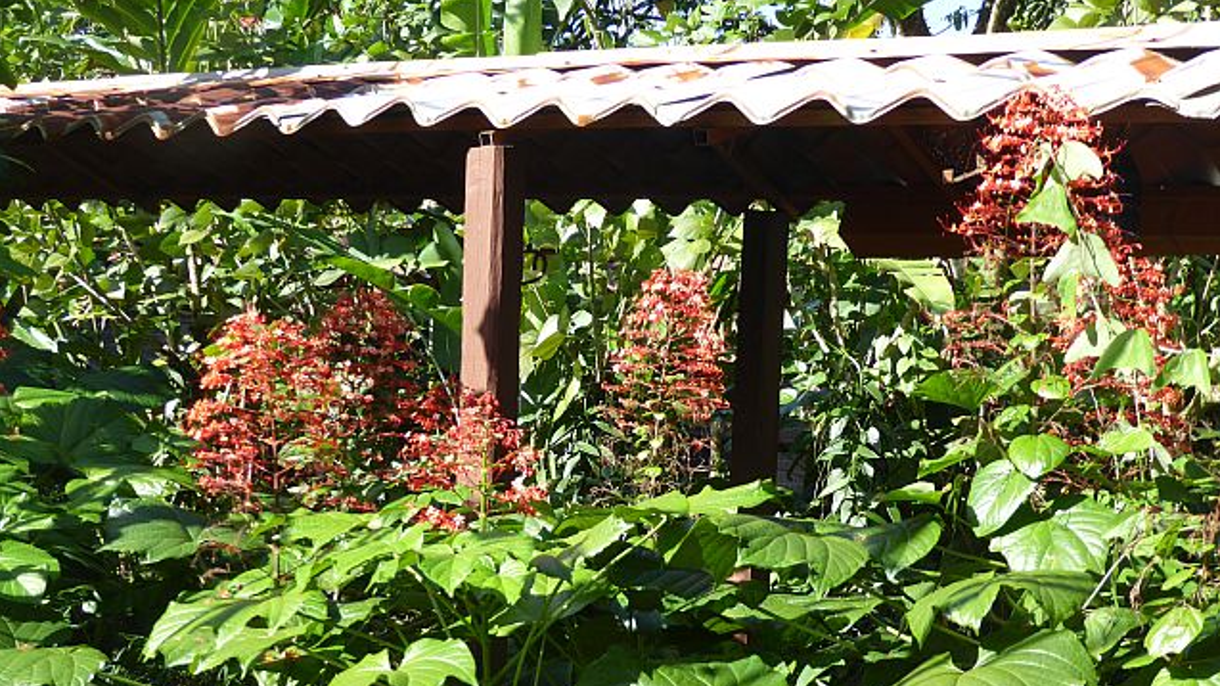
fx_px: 1876
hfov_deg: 36.0
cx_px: 609
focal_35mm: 58
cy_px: 452
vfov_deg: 20.6
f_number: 4.1
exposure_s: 1/160
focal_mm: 9
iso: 100
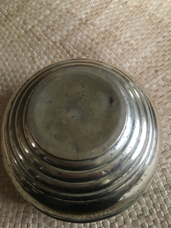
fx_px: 191
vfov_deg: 61.7
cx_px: 86
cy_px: 114
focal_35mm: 29
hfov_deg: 48.2
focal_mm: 4.15
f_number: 2.2
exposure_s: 1/17
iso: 400
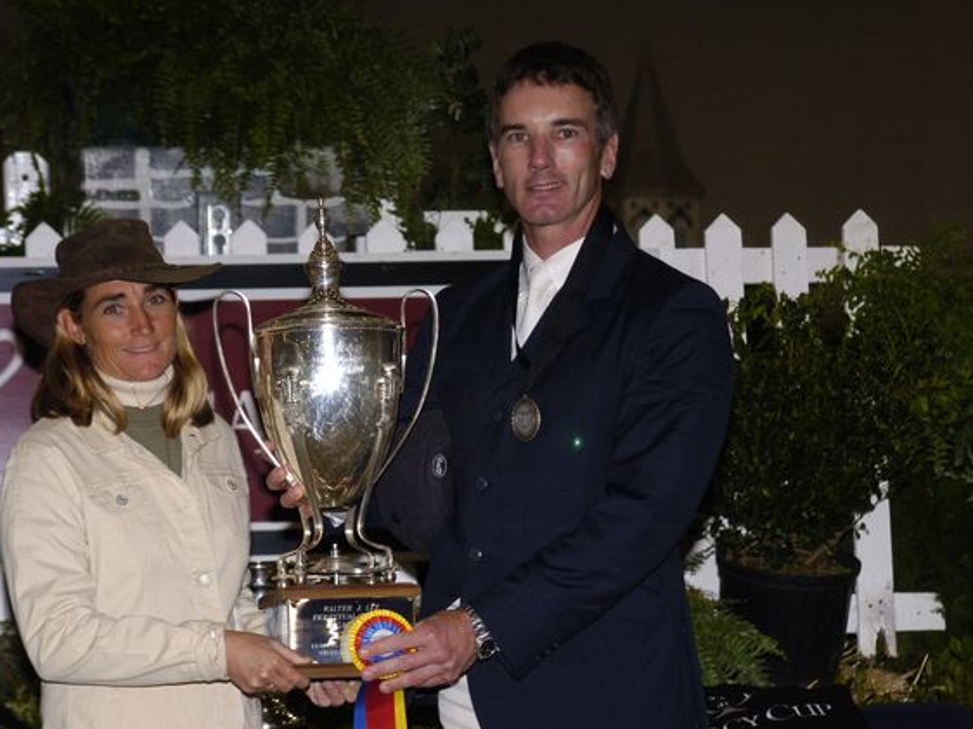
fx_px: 3962
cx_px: 448
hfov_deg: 14.0
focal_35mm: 141
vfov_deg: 10.5
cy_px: 365
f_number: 5
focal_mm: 86
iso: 400
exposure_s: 1/125
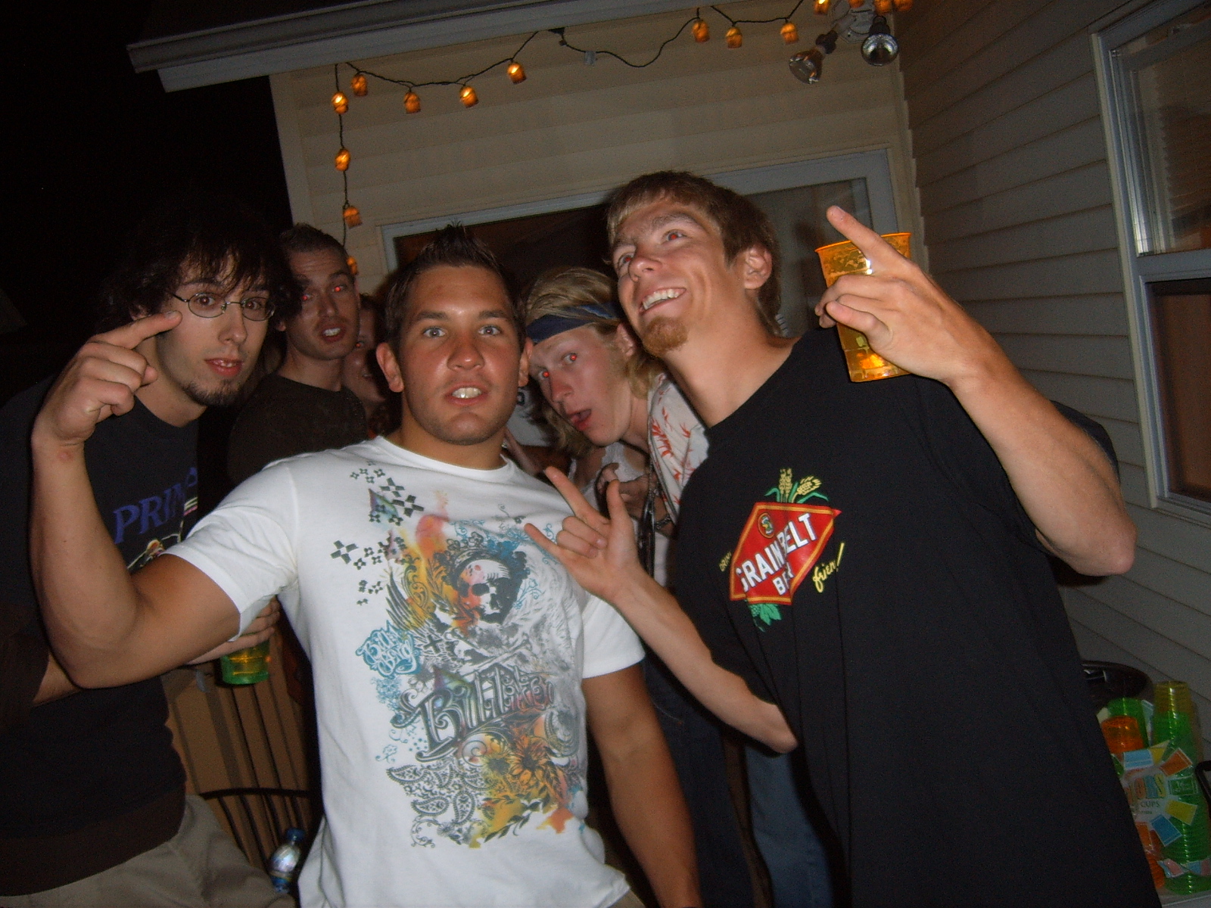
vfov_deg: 40.7
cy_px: 454
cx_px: 606
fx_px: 1224
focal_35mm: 35
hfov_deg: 52.6
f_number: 2.8
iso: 69
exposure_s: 1/30
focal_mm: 5.8
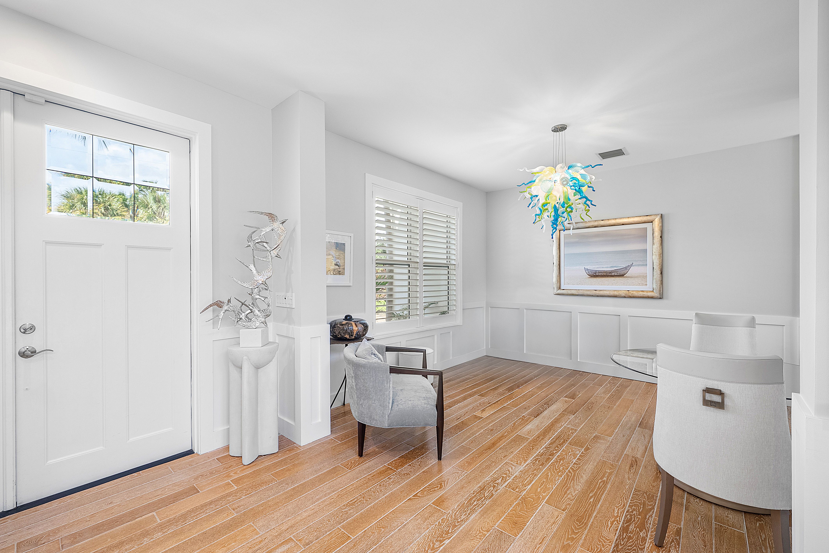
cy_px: 276
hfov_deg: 104.2
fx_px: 322
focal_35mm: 14
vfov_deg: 81.3
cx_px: 414
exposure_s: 1/2.5
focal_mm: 14
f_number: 8
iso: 160
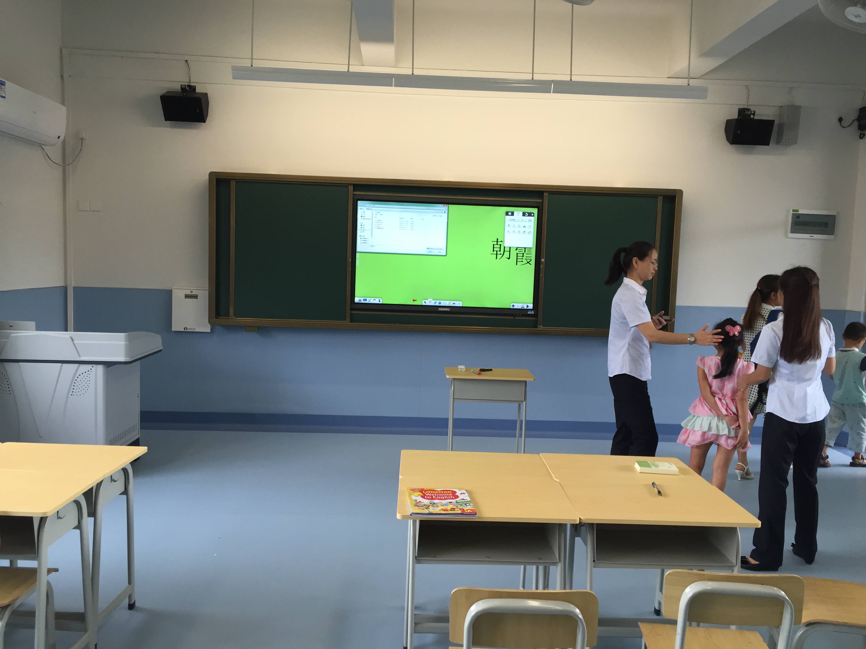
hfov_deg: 61.7
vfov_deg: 48.2
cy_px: 324
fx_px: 726
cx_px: 433
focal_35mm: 29
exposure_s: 1/40
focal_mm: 4.15
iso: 32
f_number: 2.2
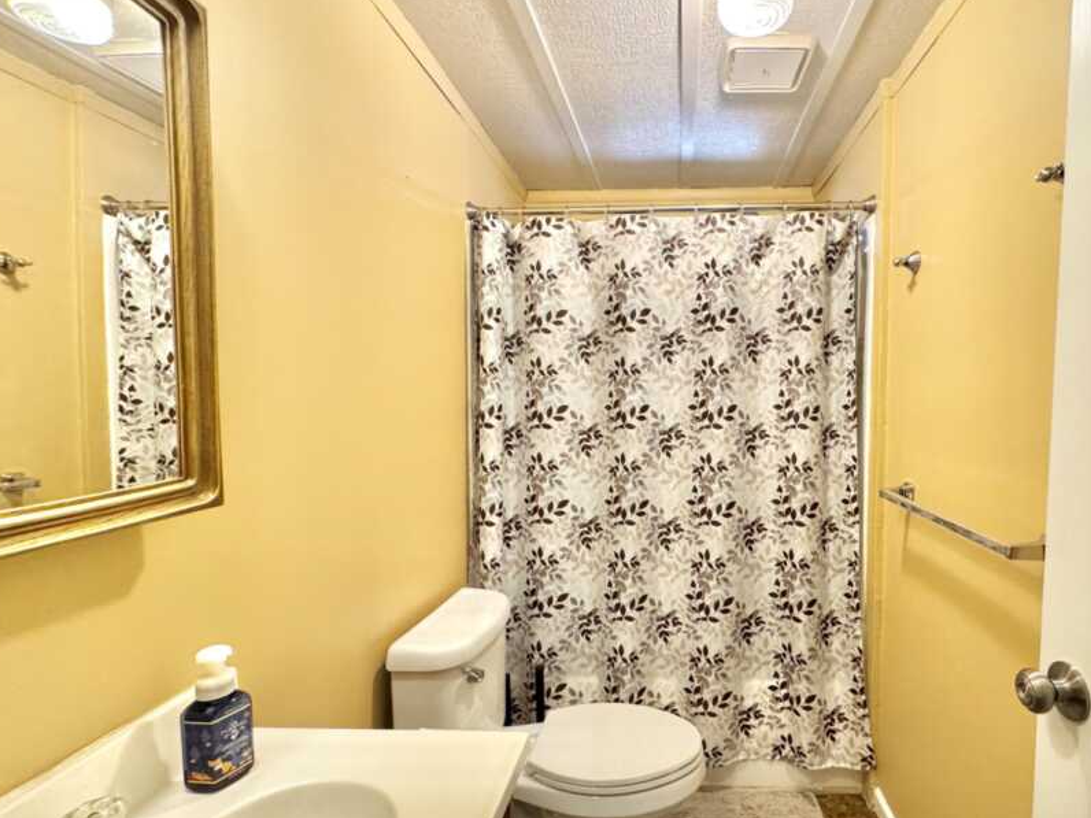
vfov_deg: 71.5
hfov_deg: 86.6
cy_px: 430
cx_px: 658
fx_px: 567
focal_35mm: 18
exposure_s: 1/60
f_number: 2.2
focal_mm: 2.22
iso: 400
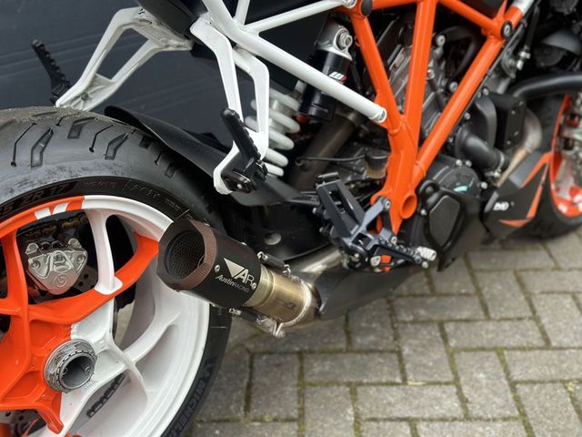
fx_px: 807
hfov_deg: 39.7
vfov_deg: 30.3
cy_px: 218
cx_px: 291
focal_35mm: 48
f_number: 1.78
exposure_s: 1/354
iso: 80
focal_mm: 6.86
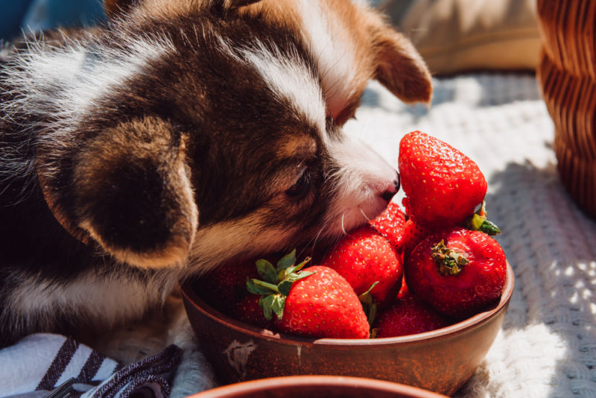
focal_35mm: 55
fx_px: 911
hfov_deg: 36.2
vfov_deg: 24.6
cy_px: 199
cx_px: 298
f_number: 10
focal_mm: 55
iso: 320
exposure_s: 1/320
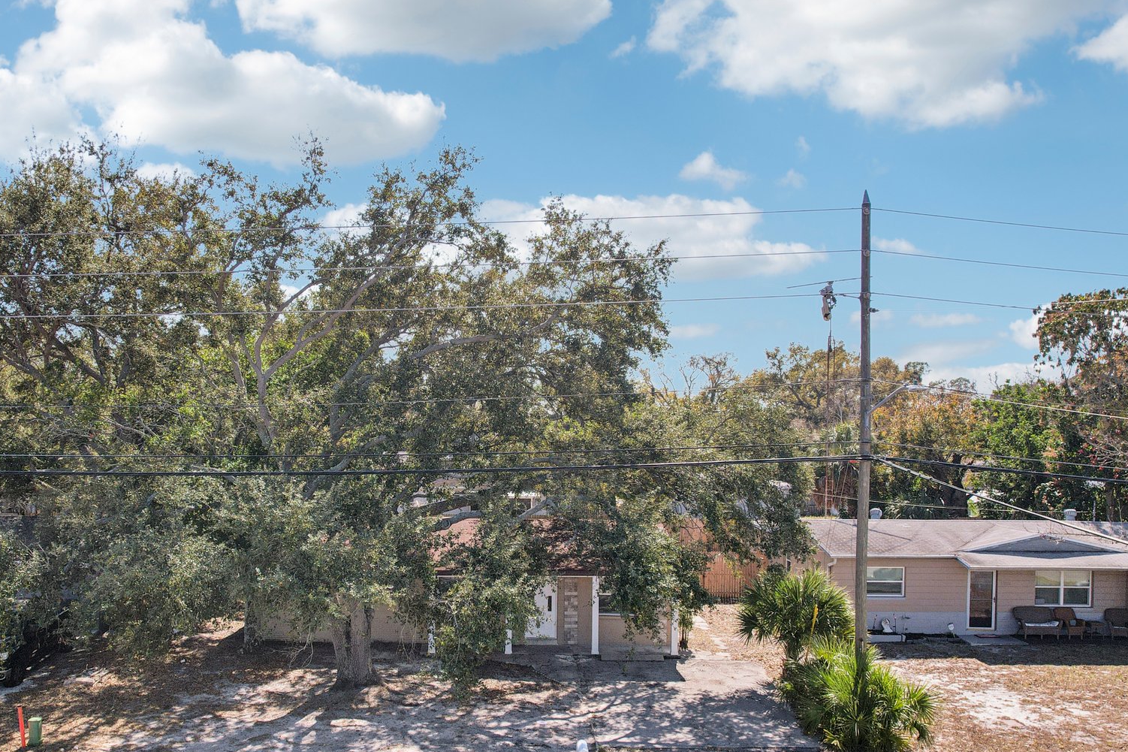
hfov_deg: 61.6
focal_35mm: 30
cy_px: 451
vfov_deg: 43.4
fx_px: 940
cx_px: 475
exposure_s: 1/2500
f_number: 2.8
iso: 100
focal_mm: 8.4
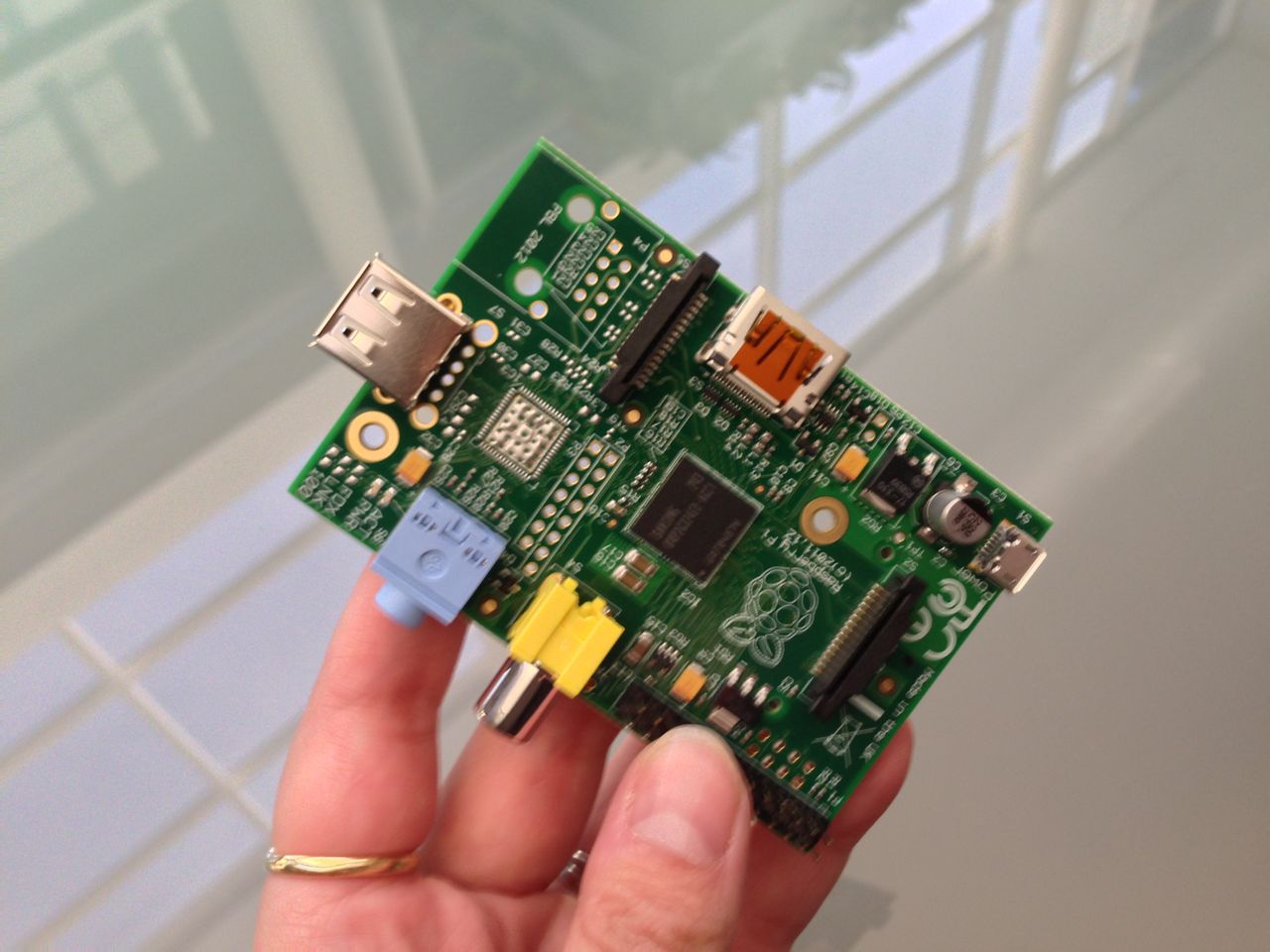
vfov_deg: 42.9
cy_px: 476
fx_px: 1211
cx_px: 635
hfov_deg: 55.4
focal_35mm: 33
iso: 50
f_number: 2.4
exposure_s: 1/20
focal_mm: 4.13
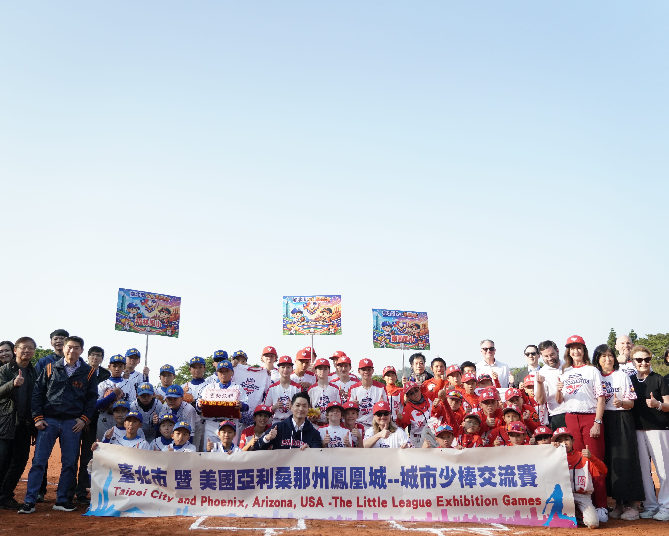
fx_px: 653
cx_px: 337
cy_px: 270
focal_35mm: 33
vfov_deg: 44.5
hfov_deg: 54.2
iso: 2000
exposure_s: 1/8000
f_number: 4
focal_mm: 29
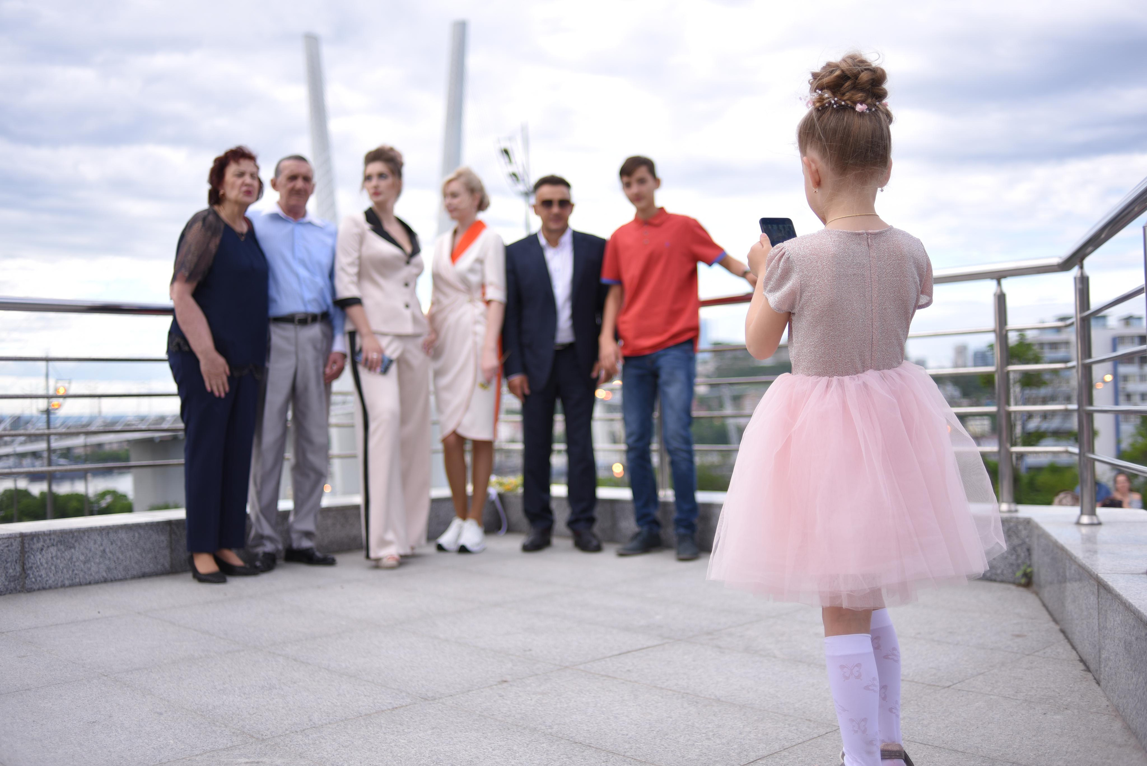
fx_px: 1116
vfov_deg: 37.9
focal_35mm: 35
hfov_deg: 54.4
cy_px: 383
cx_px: 574
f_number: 2
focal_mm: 35
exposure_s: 1/800
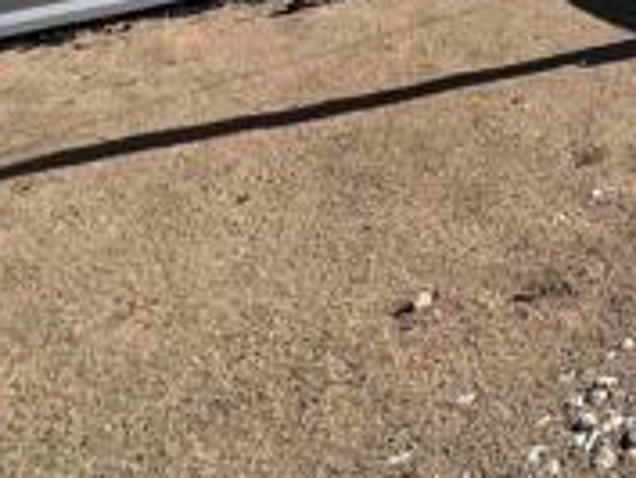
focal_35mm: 47
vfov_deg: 23.2
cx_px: 988
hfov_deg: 26.7
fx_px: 864
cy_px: -284
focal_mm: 1.57
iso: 32
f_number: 1.8
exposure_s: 1/3040
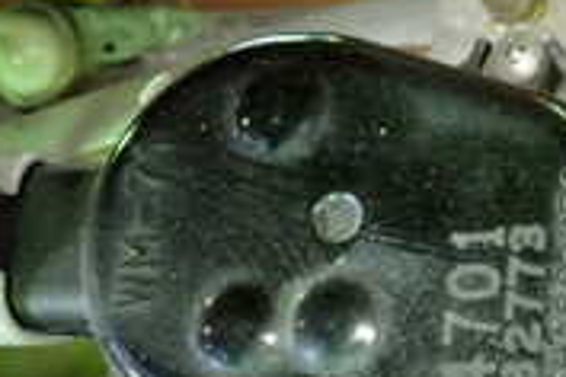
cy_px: 323
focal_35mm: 88
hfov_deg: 20.6
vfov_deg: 15.4
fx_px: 1383
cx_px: 777
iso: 400
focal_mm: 4.5
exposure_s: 1/30
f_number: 2
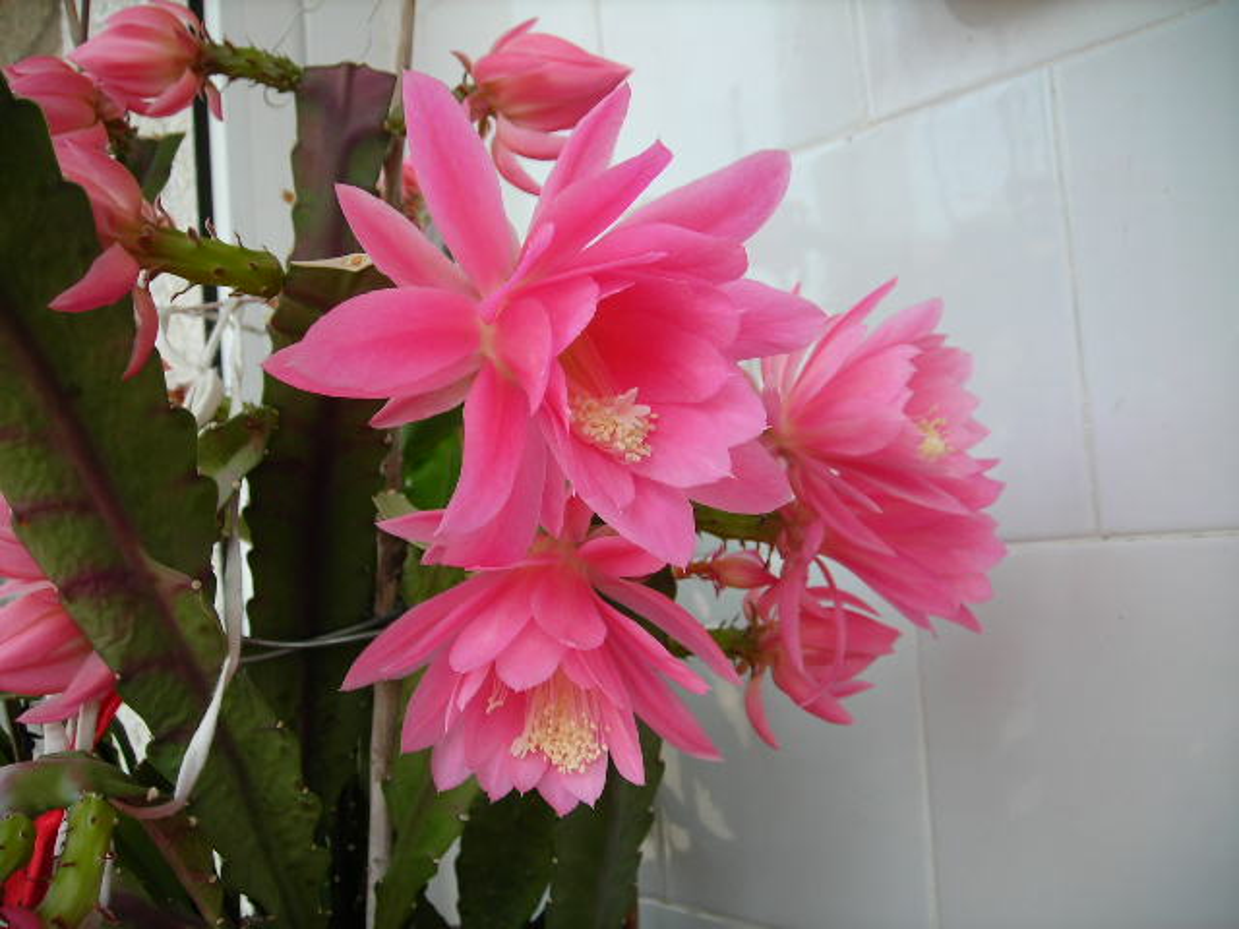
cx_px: 620
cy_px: 464
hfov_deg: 49.0
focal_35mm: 38
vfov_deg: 37.7
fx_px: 1360
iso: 50
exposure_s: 1/85.5
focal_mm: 6.3
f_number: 3.2
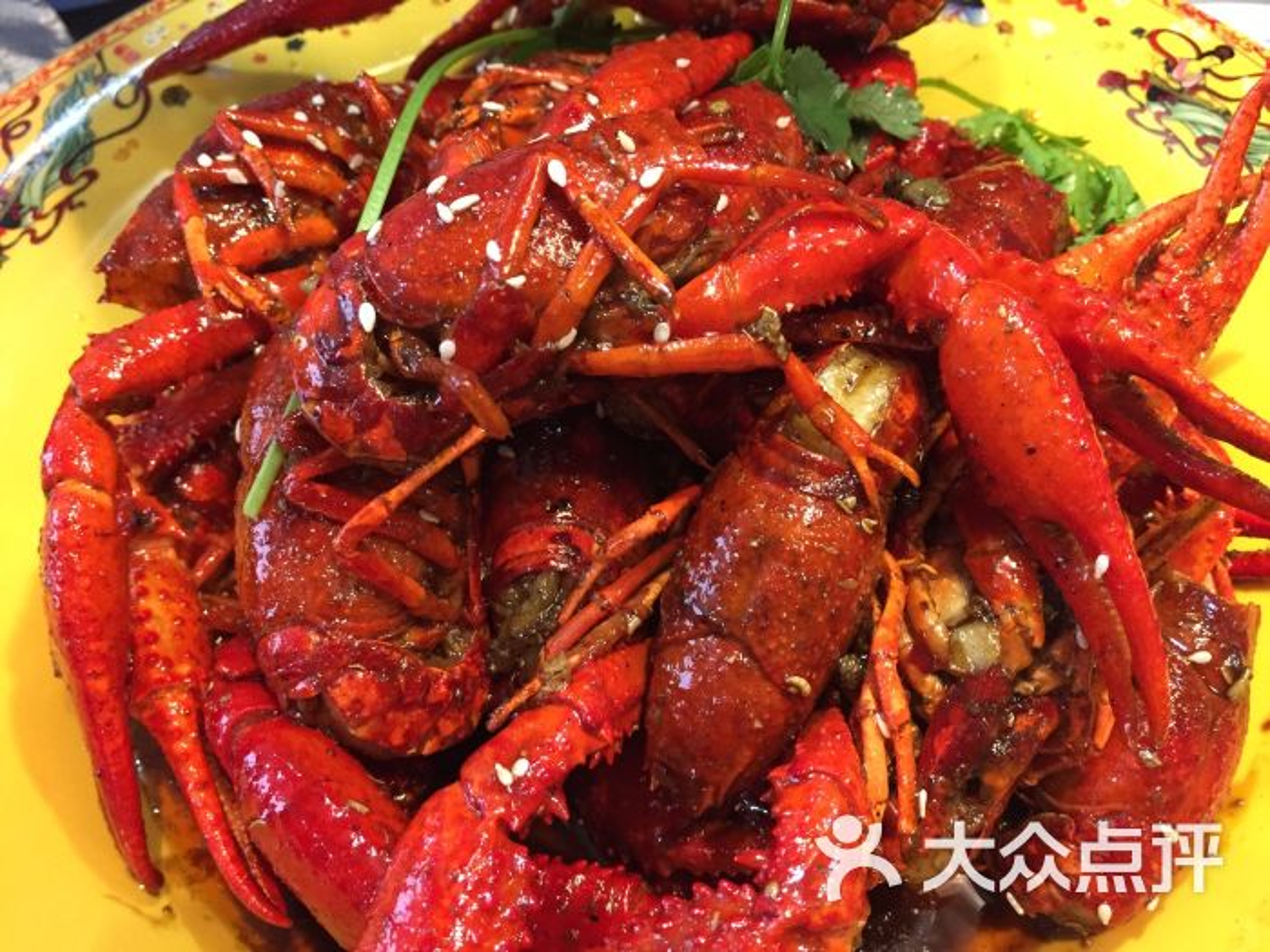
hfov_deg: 61.7
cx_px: 635
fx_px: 1064
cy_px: 476
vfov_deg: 48.2
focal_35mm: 29
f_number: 2.2
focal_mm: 4.15
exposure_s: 1/20
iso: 250
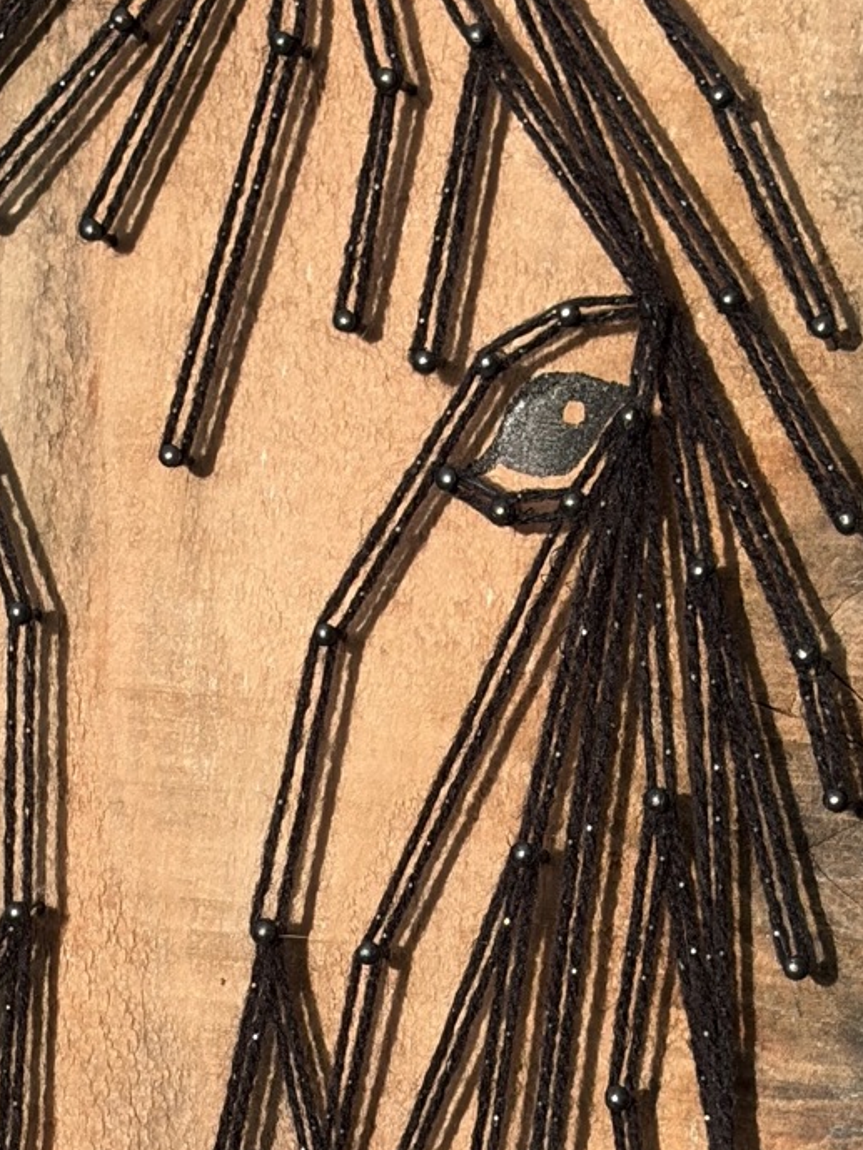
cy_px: 808
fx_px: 5018
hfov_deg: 9.8
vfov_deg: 13.0
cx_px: 282
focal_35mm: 151
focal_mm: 5.96
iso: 40
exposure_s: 1/4065
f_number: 1.6
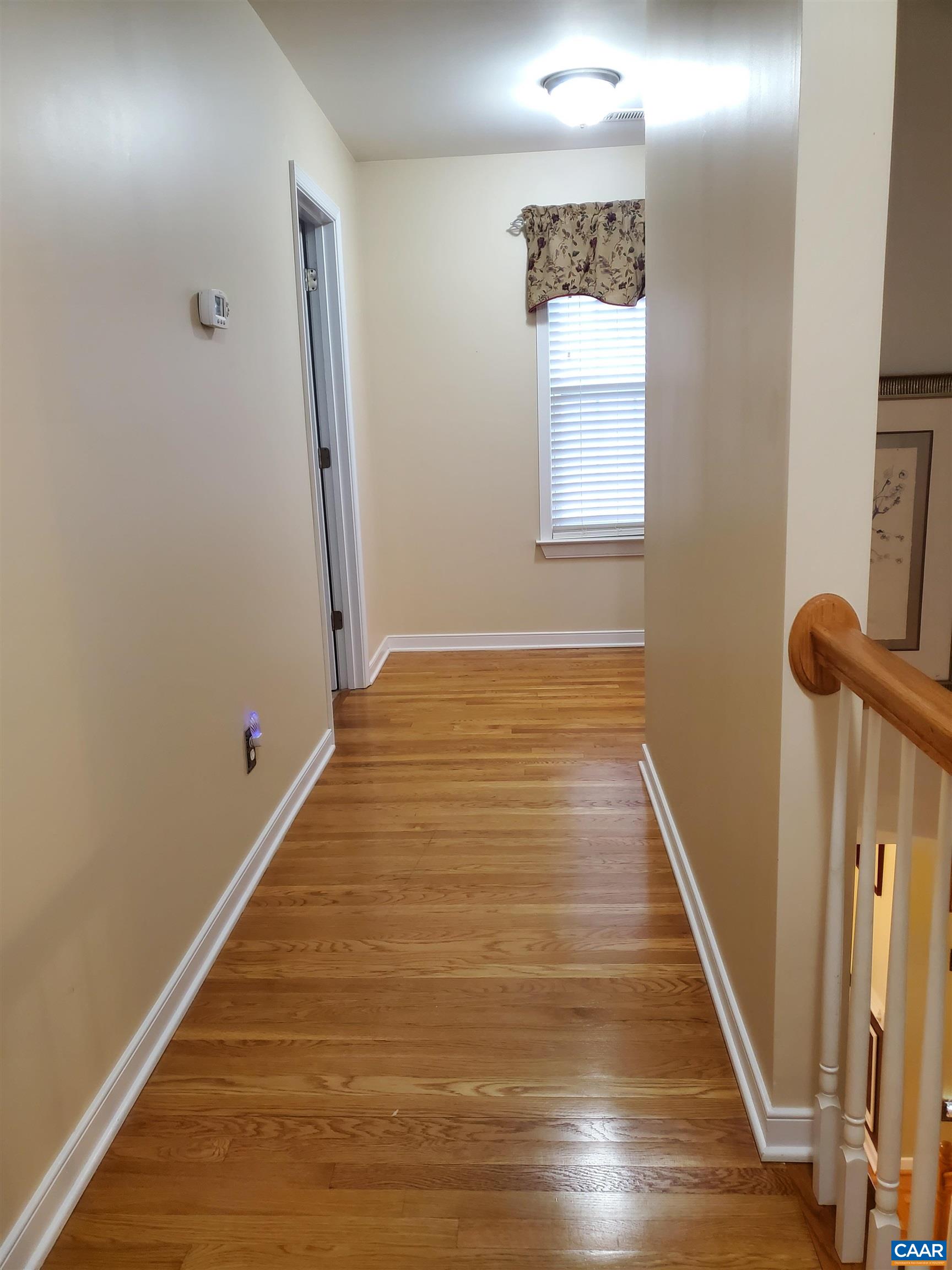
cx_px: 476
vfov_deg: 67.3
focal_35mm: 26
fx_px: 953
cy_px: 635
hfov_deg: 53.1
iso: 200
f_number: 1.5
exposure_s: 1/40
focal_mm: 4.3
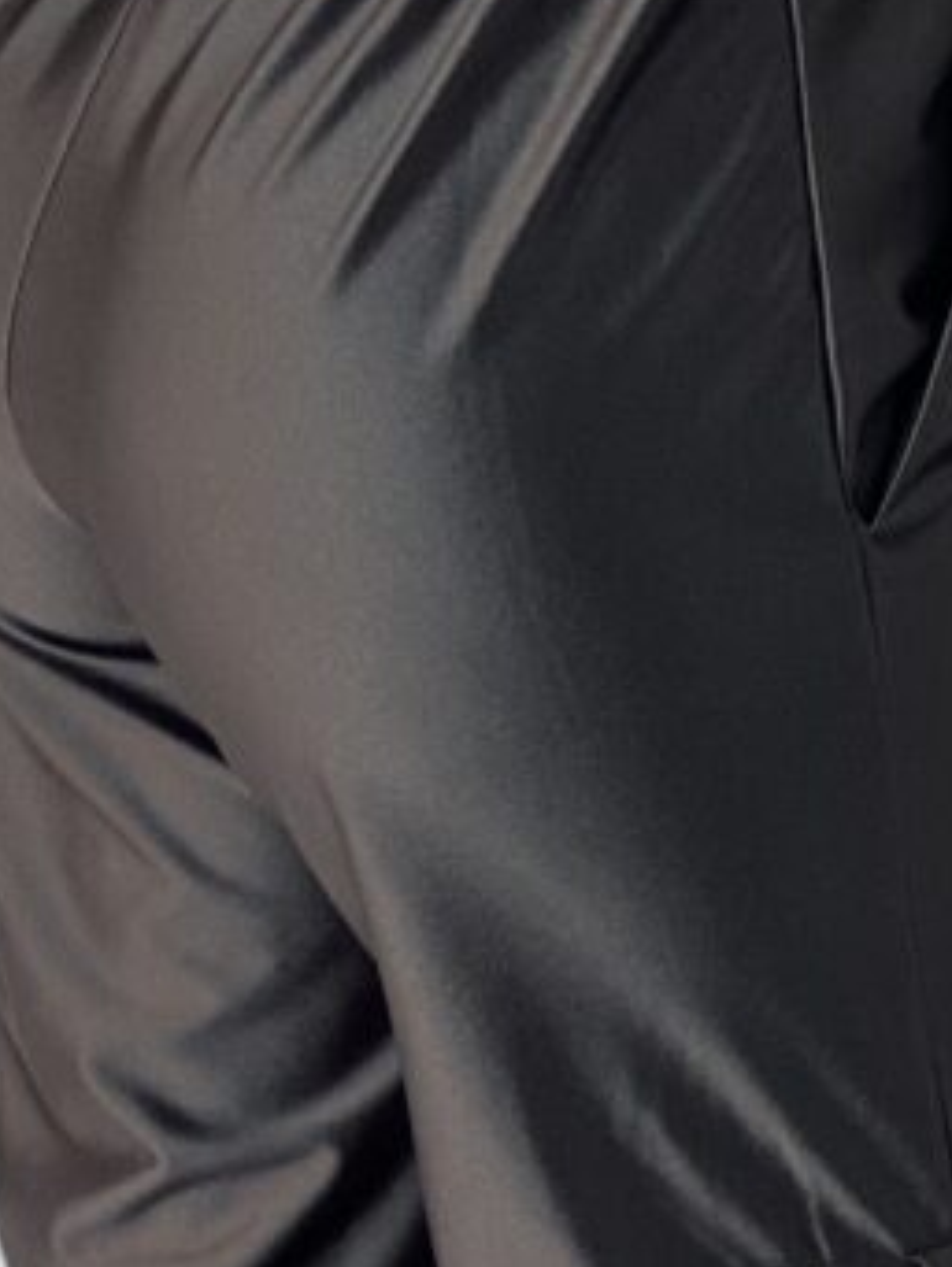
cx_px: 563
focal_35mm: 210
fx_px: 7691
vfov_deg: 9.3
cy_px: 1376
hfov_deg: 7.1
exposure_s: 1/120
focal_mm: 9
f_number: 2.8
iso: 100
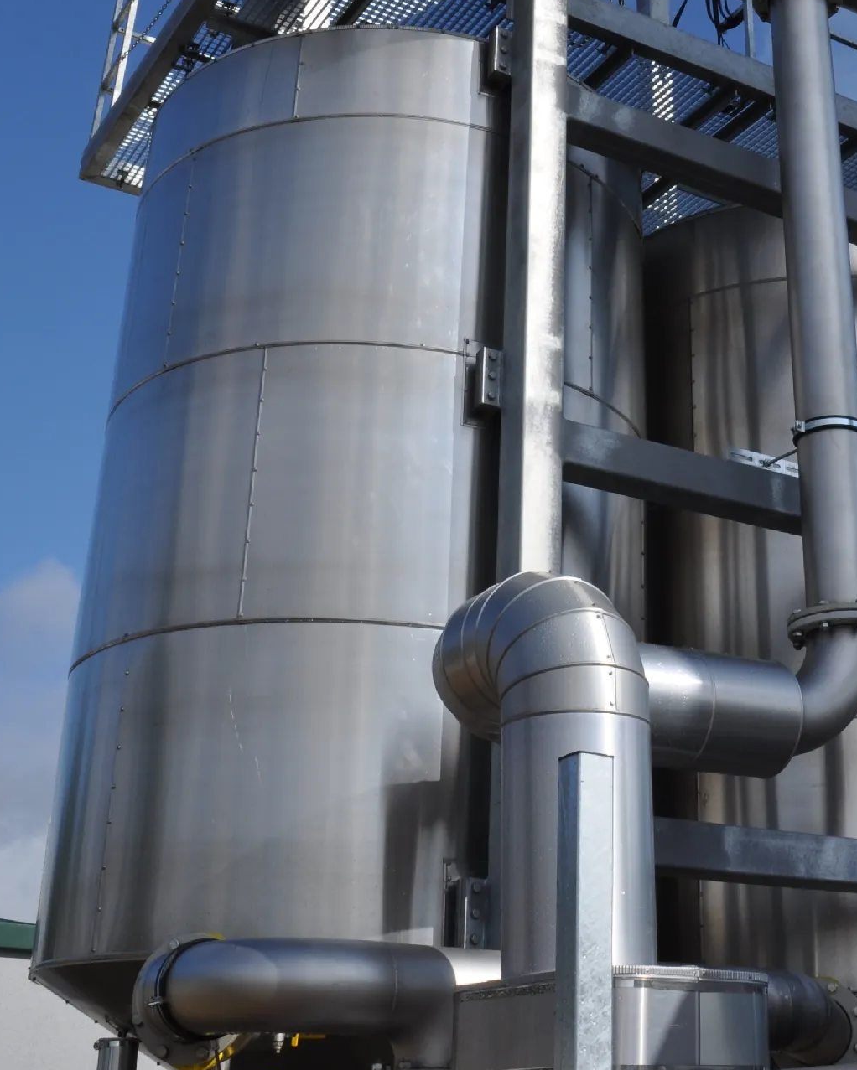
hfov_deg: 29.3
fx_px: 1617
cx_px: 625
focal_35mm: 51
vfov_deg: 36.0
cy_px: 305
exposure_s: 1/200
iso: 200
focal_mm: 18
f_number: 14
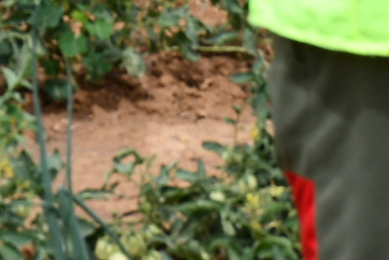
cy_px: -438
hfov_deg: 4.9
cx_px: -792
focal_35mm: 396
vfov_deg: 3.4
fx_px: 4279
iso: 100
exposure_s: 1/250
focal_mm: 42
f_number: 8
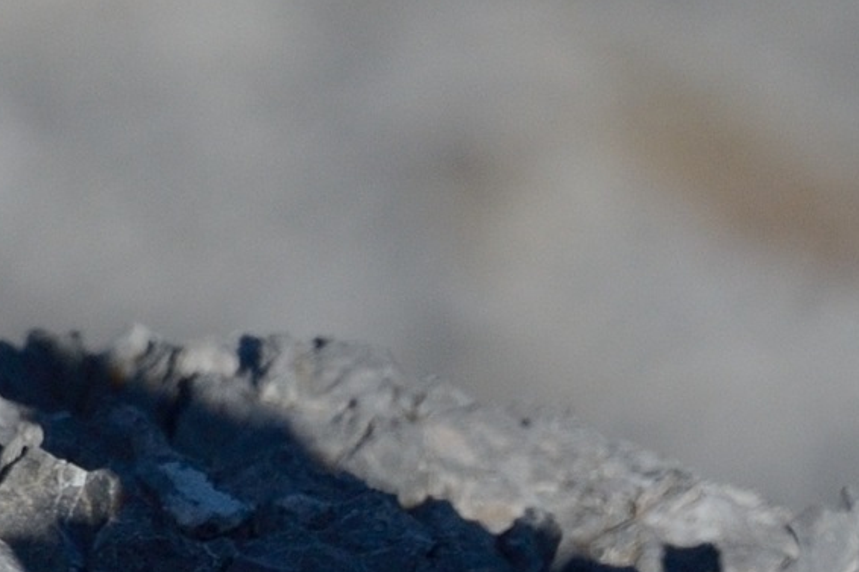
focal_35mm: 2546
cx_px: -823
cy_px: -39
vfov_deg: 0.5
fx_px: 60729
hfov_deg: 0.8
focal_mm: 600
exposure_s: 1/4000
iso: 640
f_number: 8
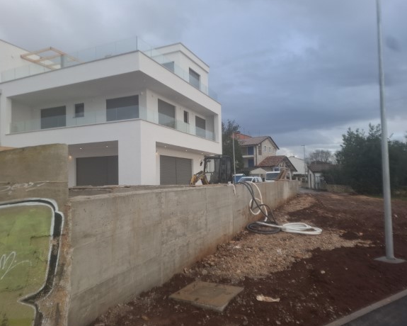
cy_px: 164
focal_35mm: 25
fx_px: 301
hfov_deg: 68.0
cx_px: 187
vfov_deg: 56.8
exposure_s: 1/267
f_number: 1.8
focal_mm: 5.54
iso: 50
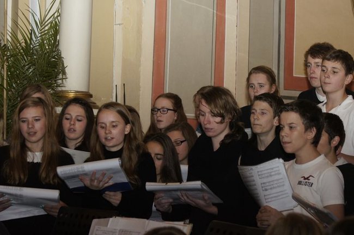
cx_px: 177
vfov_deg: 12.2
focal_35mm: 112
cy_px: 118
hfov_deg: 18.2
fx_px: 1105
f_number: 5.6
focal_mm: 75
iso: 1600
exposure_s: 1/125
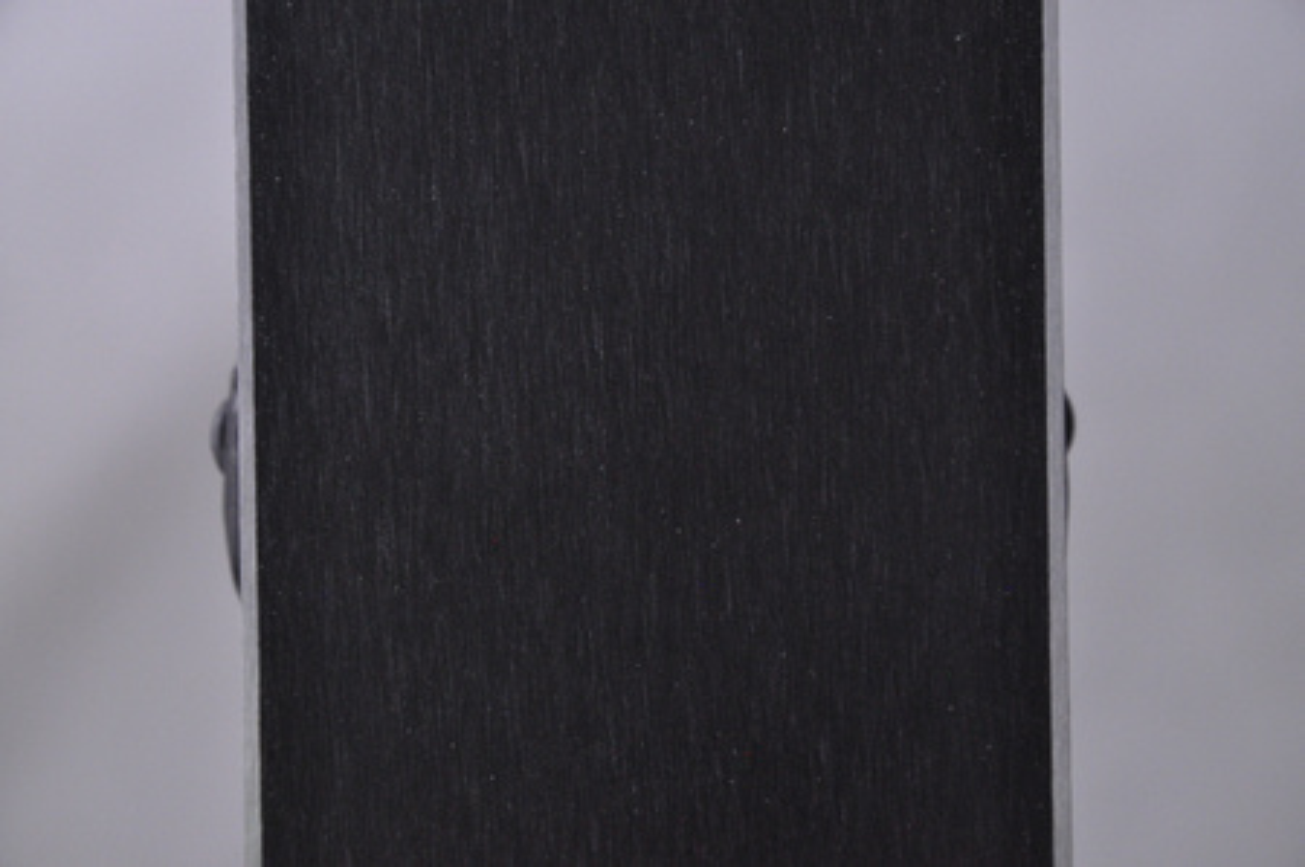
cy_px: 434
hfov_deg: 13.1
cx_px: 652
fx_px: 5703
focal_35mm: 158
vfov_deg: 8.7
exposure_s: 1/125
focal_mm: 105
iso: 3200
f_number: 9.5
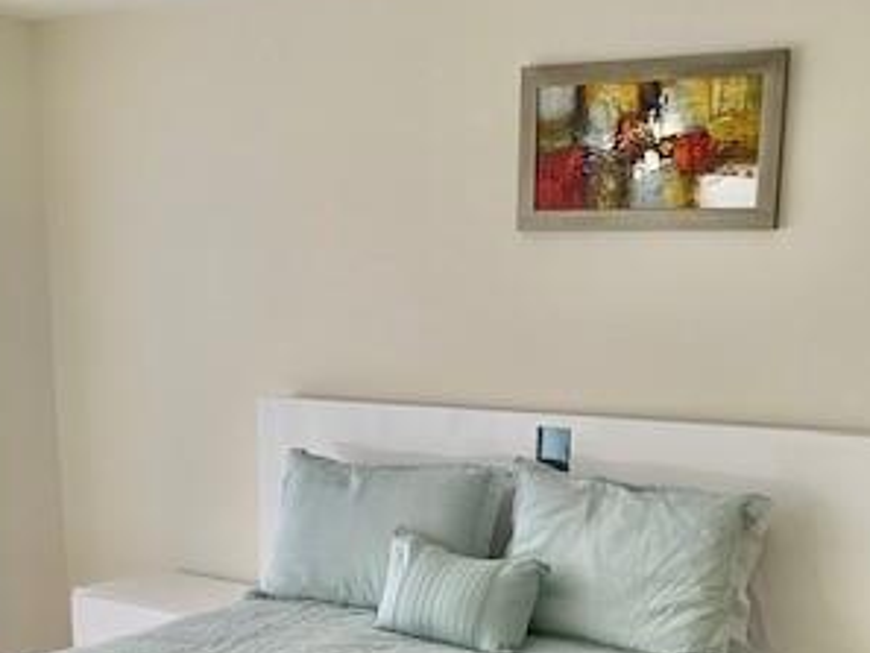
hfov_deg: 34.3
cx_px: 442
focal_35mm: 56
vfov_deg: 24.8
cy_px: 671
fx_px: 1408
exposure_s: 1/120
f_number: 1.8
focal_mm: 4.25
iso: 50
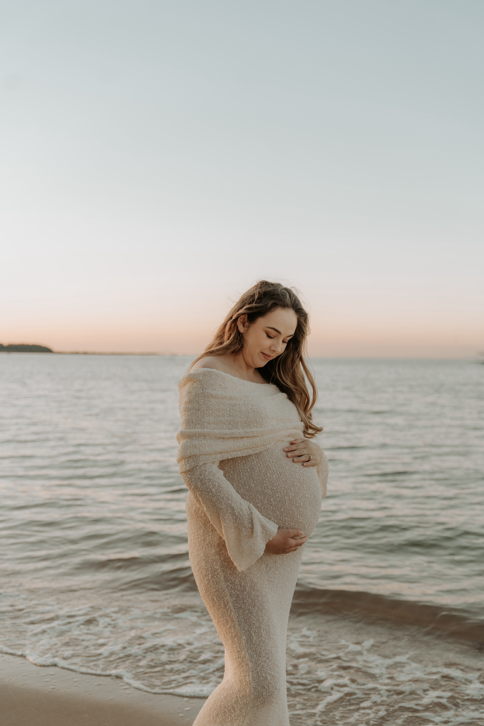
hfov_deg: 32.6
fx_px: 827
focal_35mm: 41
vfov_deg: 47.4
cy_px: 363
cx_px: 242
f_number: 2.8
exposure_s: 1/400
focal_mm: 41
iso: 160
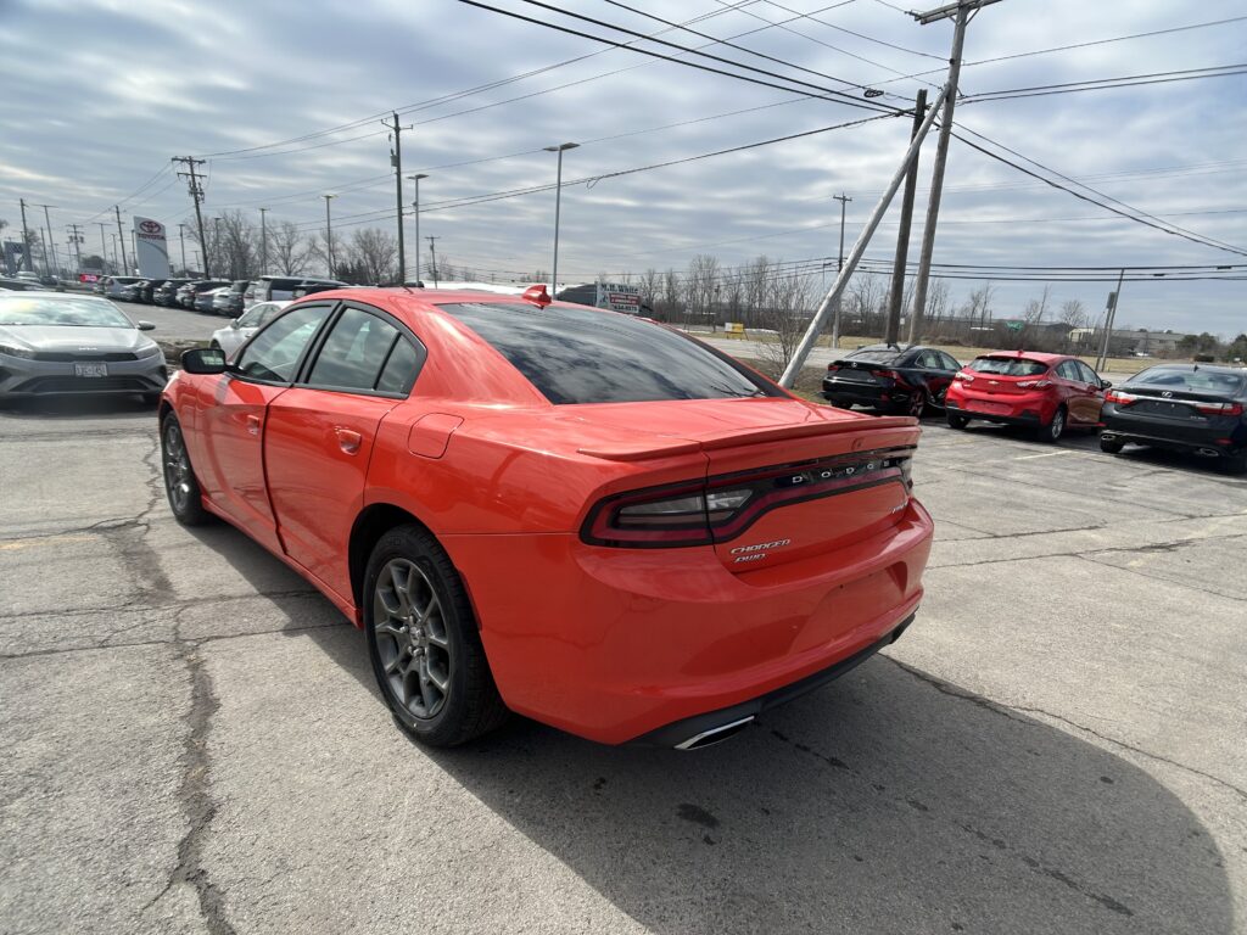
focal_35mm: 26
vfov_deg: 53.1
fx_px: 937
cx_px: 624
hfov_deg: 67.3
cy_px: 468
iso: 50
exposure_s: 1/4630
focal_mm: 5.7
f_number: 1.5
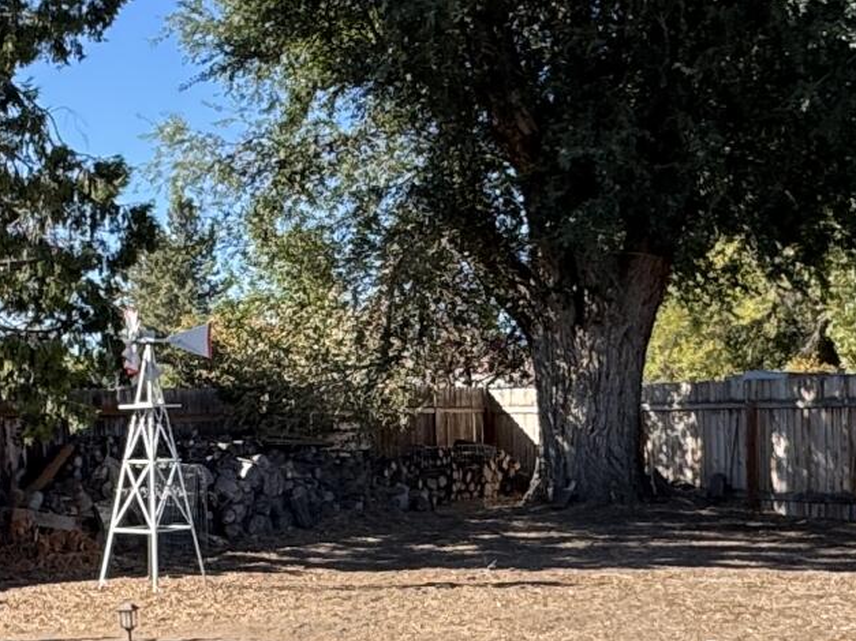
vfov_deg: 21.8
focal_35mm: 67
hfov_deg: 28.9
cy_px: 420
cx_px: 360
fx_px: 1656
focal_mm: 2.22
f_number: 2.2
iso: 40
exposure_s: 1/492
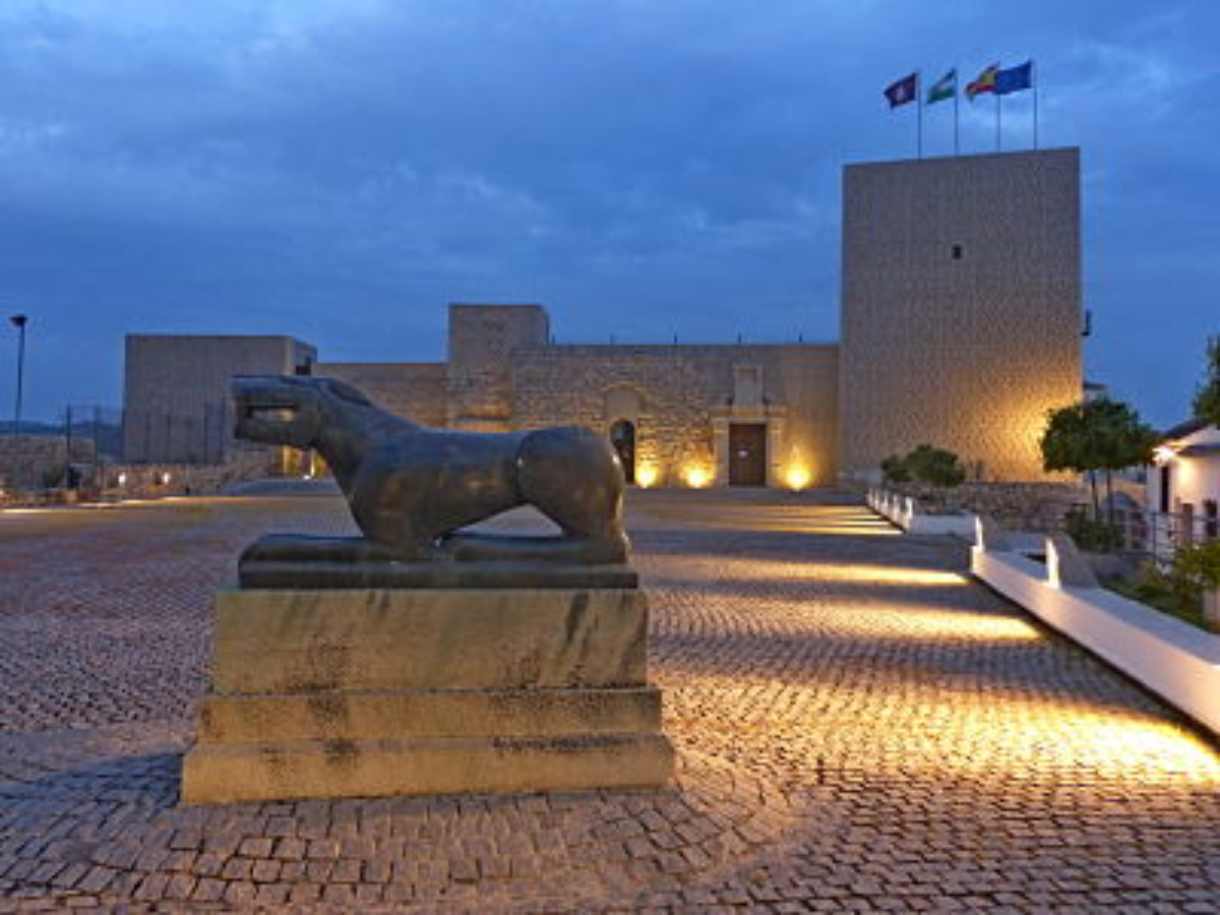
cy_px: 458
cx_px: 610
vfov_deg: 45.4
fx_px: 1093
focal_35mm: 31
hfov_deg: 58.4
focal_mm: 5.4
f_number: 3.6
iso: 400
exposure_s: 1/8
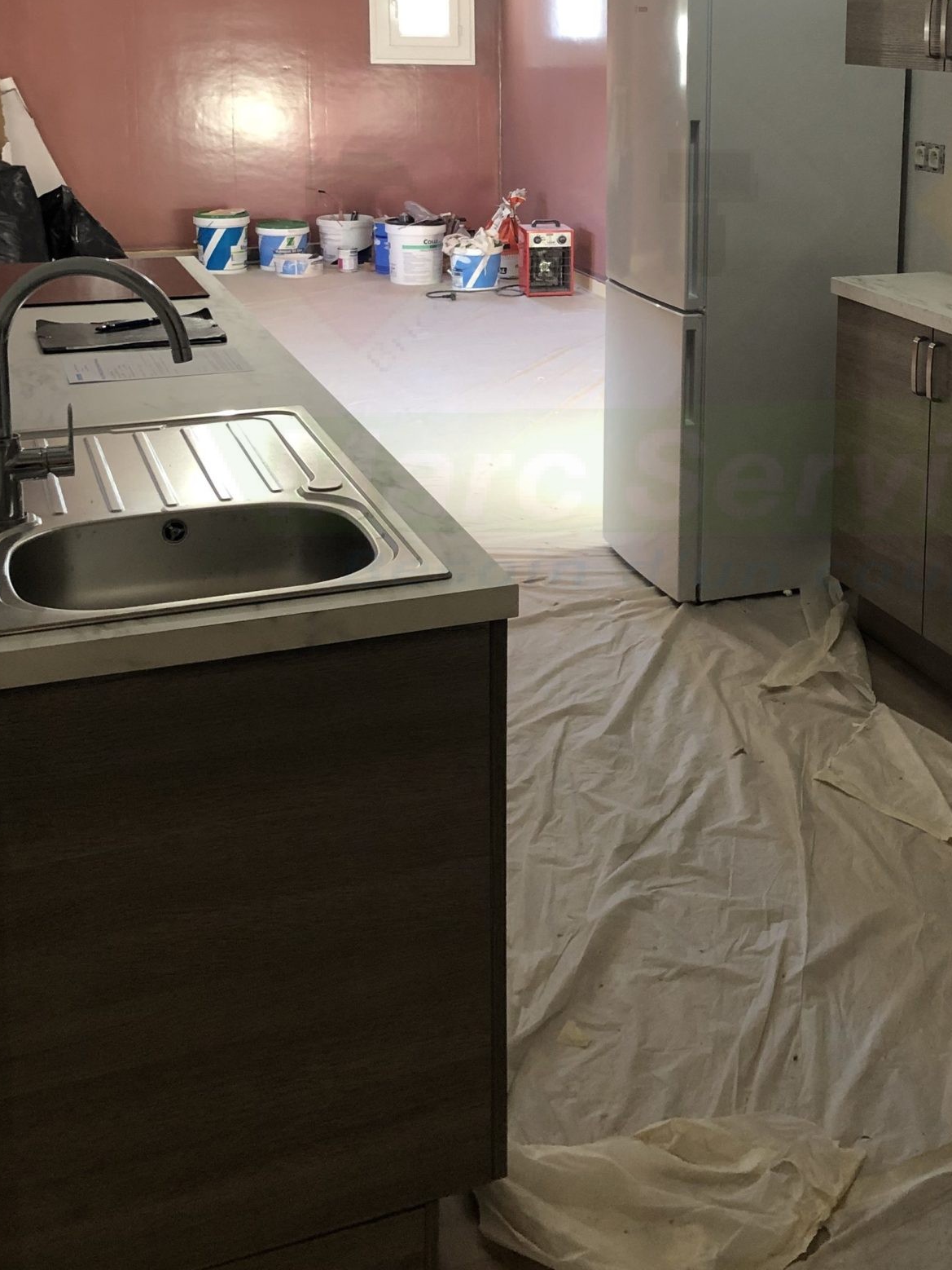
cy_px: 318
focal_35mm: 46
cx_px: 771
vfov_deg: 40.1
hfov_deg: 30.7
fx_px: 1686
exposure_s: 1/15
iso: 40
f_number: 1.8
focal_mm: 4
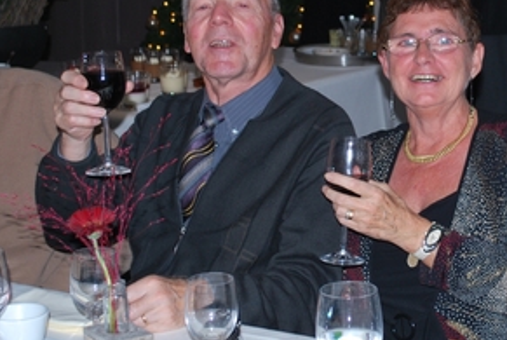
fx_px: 1481
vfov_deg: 13.0
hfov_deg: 19.3
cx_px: 397
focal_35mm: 105
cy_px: 34
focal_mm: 34
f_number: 5
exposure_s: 1/60
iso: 200
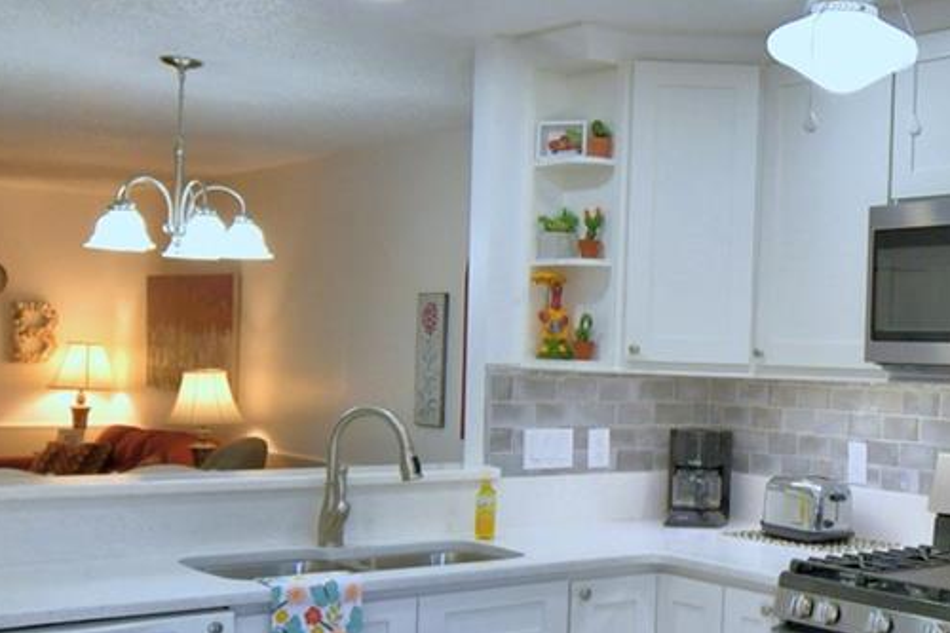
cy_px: 373
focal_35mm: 48
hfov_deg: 37.7
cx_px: 901
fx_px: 1266
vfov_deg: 28.0
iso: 280
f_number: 4.5
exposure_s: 1/125
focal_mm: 10
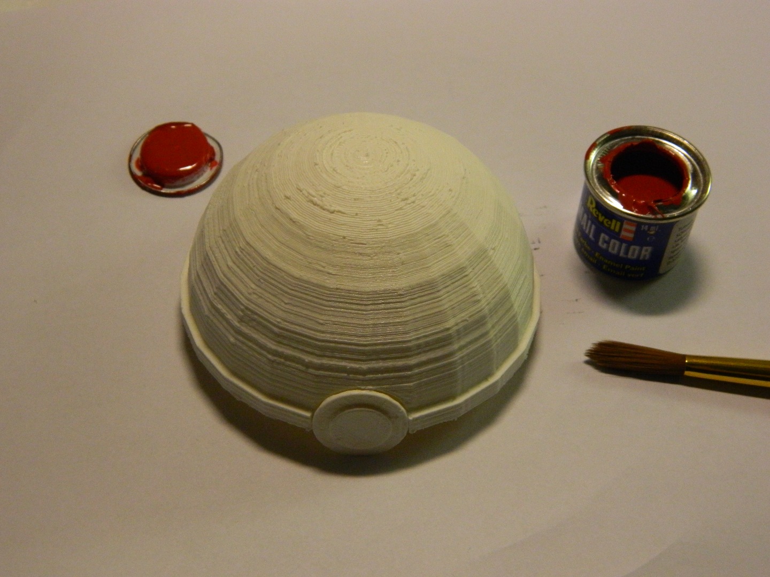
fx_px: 1268
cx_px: 385
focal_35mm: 57
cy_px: 288
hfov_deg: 33.8
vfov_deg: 25.7
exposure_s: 1/100
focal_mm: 10.2
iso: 400
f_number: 3.8
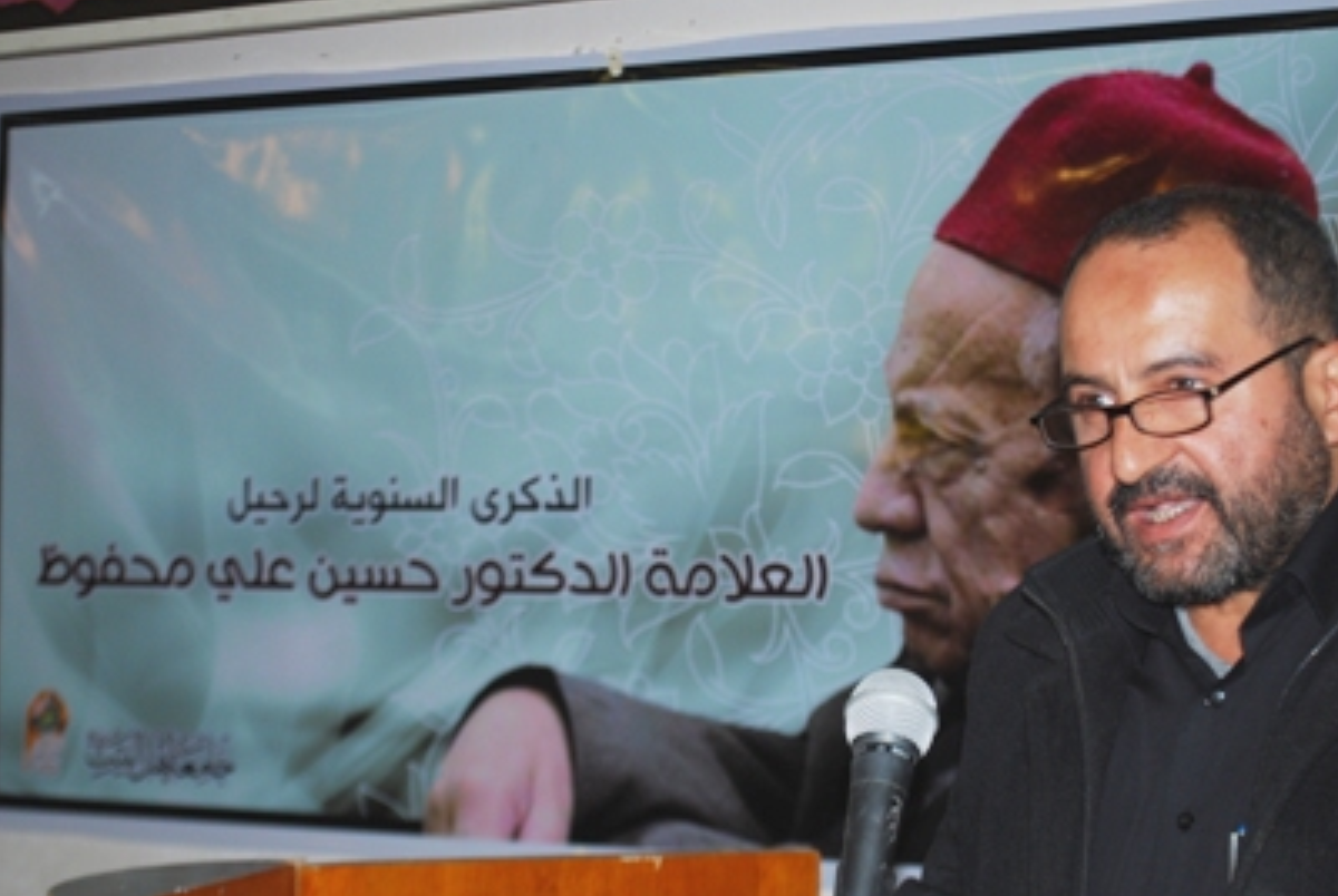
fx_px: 2754
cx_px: 709
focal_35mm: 74
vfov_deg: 18.5
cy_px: 485
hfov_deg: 27.3
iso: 200
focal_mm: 44
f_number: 5.3
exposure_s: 1/60
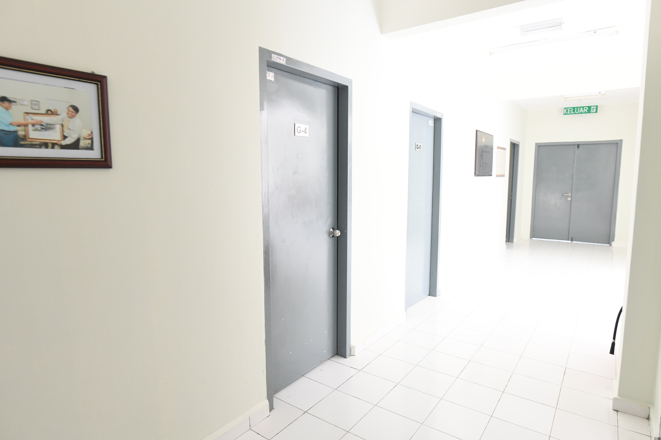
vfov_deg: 61.9
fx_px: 367
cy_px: 220
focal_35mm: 20
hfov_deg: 84.0
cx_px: 330
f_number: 4.5
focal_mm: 20
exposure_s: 1/200
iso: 2500
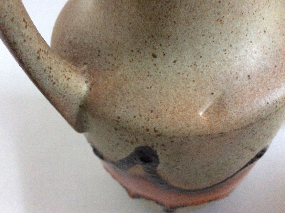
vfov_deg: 44.1
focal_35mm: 32
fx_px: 263
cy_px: 106
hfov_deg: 56.9
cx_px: 142
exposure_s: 1/17
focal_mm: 3.3
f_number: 2.4
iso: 400
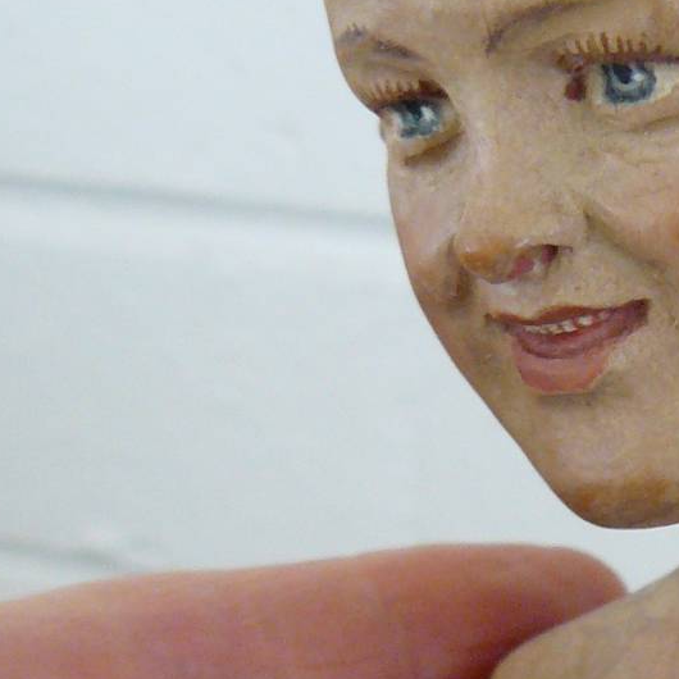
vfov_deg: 14.0
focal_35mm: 123
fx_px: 2730
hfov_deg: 13.8
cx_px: 767
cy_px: 664
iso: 200
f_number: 2.8
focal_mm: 6
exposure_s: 1/20
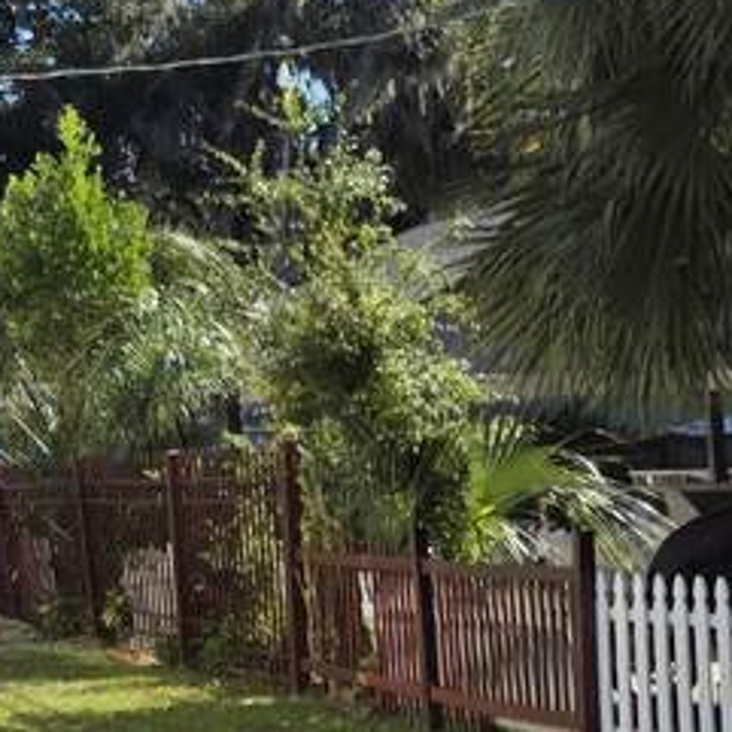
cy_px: 298
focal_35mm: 108
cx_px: -866
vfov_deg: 16.1
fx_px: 2584
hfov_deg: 13.2
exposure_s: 1/4434
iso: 80
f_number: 1.7
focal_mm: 6.25
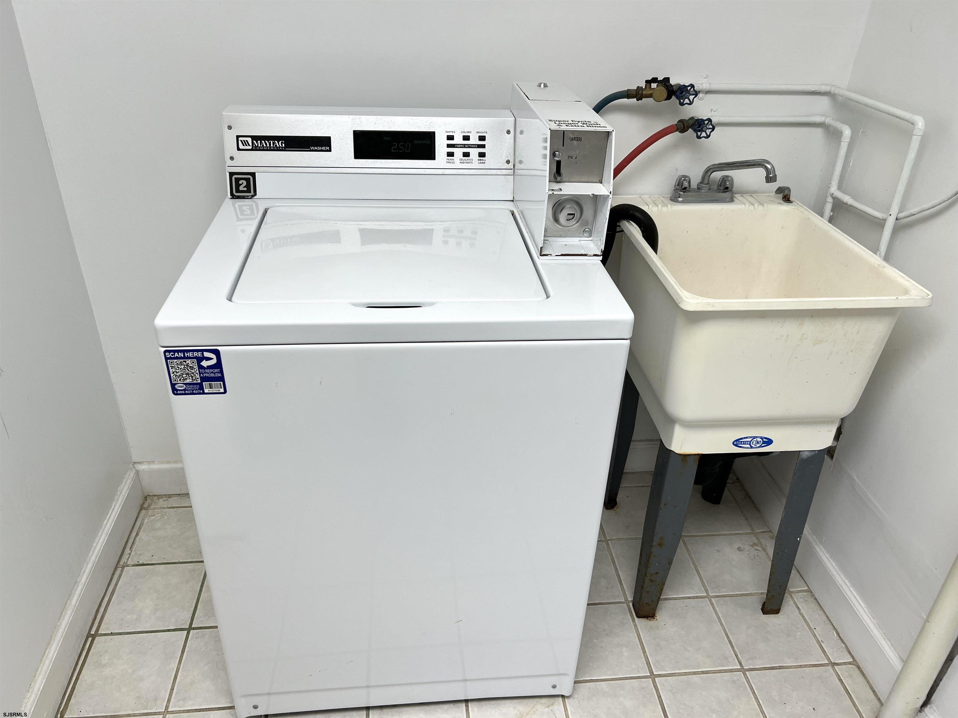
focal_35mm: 26
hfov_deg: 67.3
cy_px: 359
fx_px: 720
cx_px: 479
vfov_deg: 53.1
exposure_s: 1/120
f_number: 1.5
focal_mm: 5.7
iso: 64
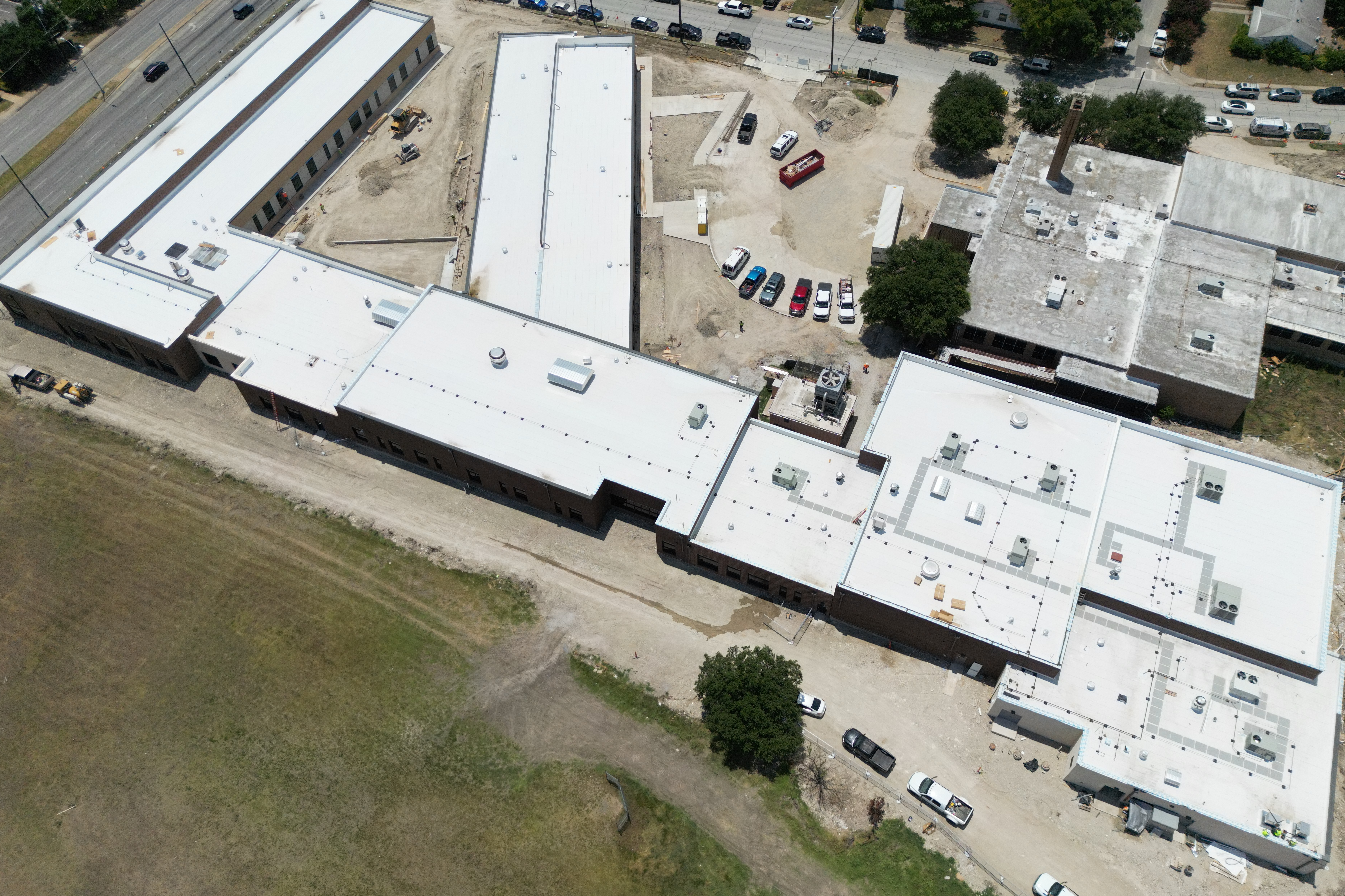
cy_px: 454
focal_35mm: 27
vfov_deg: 47.9
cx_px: 683
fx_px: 1009
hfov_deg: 67.4
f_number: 1.7
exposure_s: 1/6400
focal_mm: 6.72
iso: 140
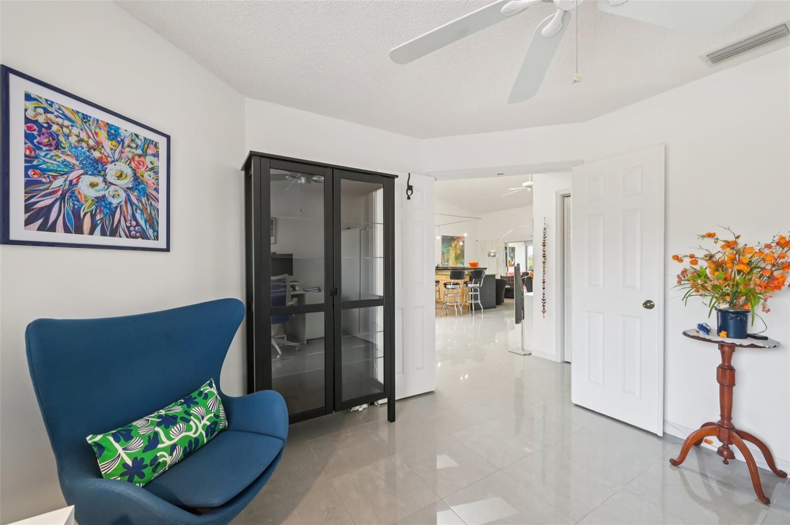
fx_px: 307
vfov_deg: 81.1
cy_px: 262
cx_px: 395
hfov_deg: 104.3
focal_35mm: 14
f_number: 8
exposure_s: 1/13
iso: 400
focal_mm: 14
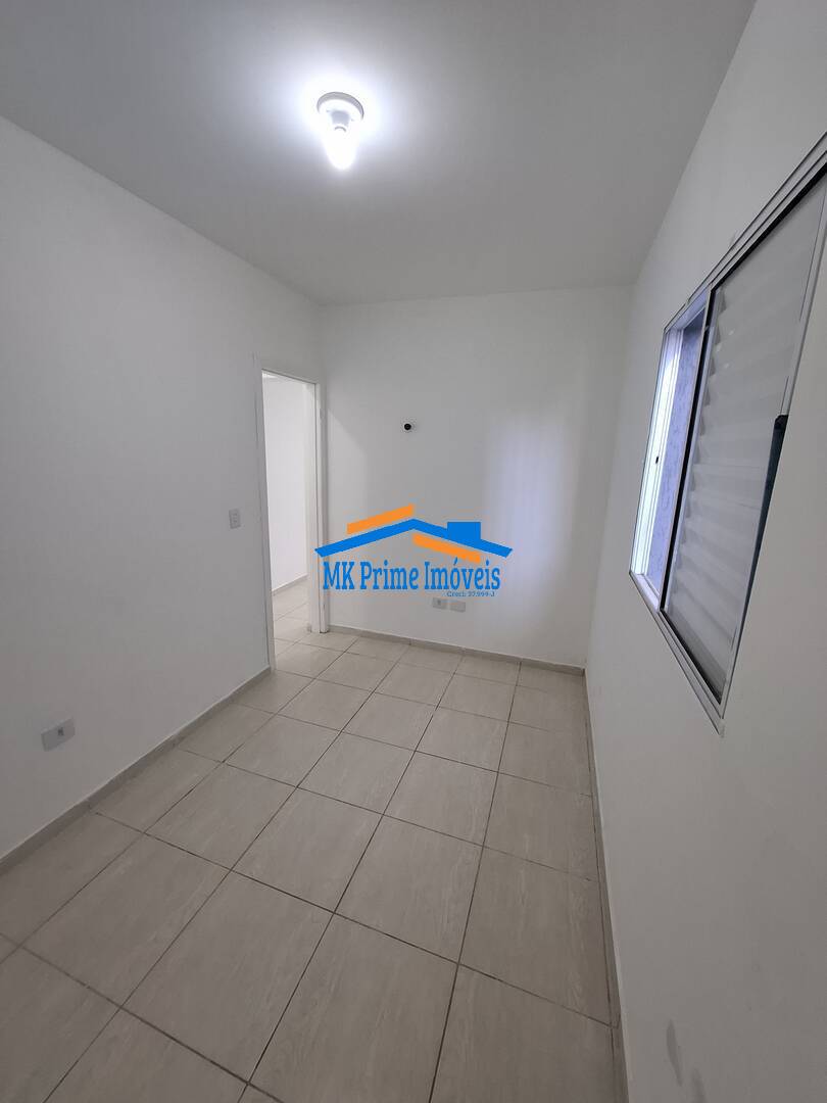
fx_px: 414
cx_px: 414
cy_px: 552
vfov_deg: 106.2
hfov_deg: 89.9
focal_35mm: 13
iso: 100
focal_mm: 1.74
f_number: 2.2
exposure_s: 1/40
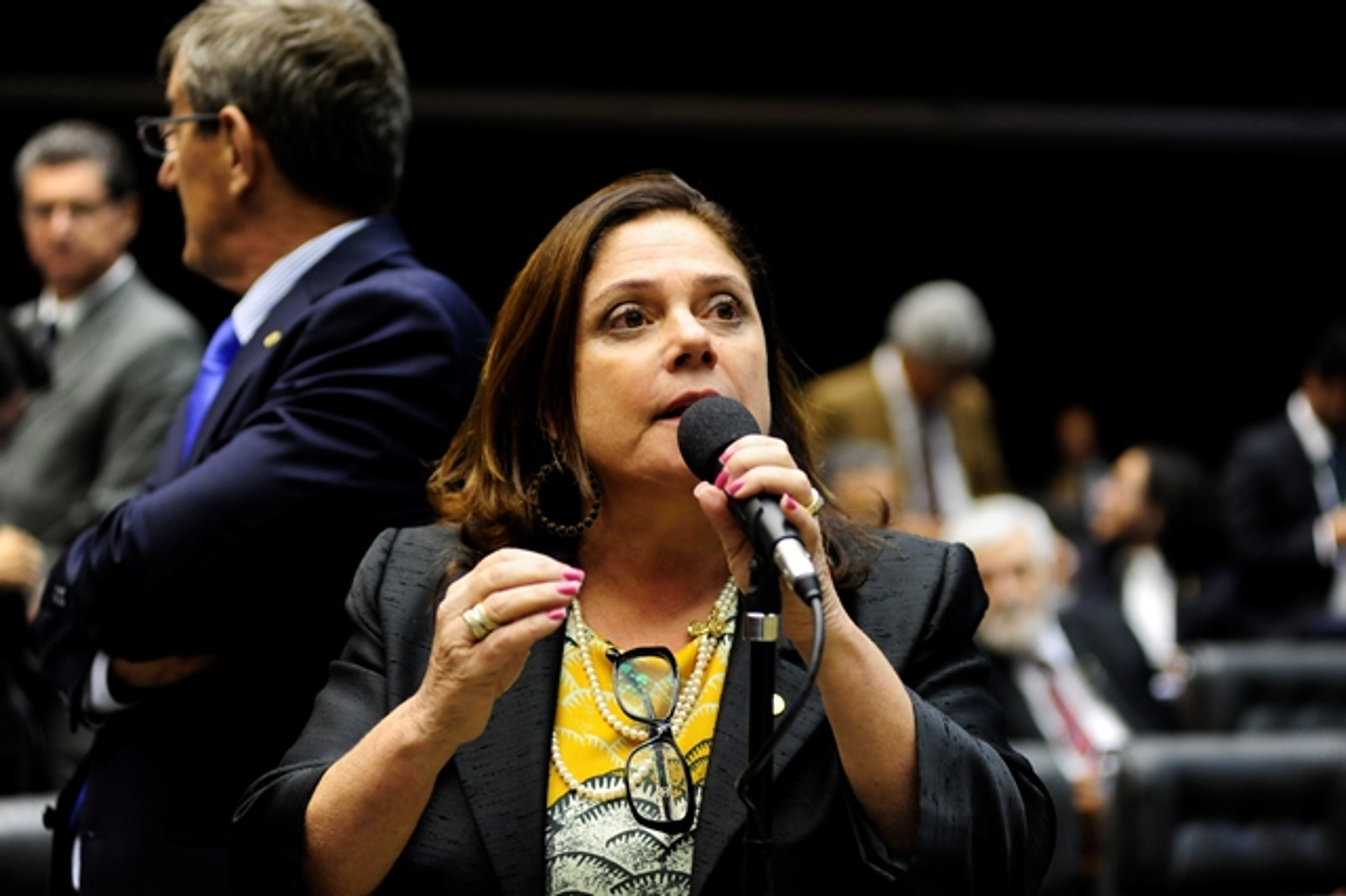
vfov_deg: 17.0
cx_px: 673
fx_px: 2989
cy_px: 448
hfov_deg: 25.4
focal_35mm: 80
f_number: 3.5
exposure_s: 1/80
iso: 2000
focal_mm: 80
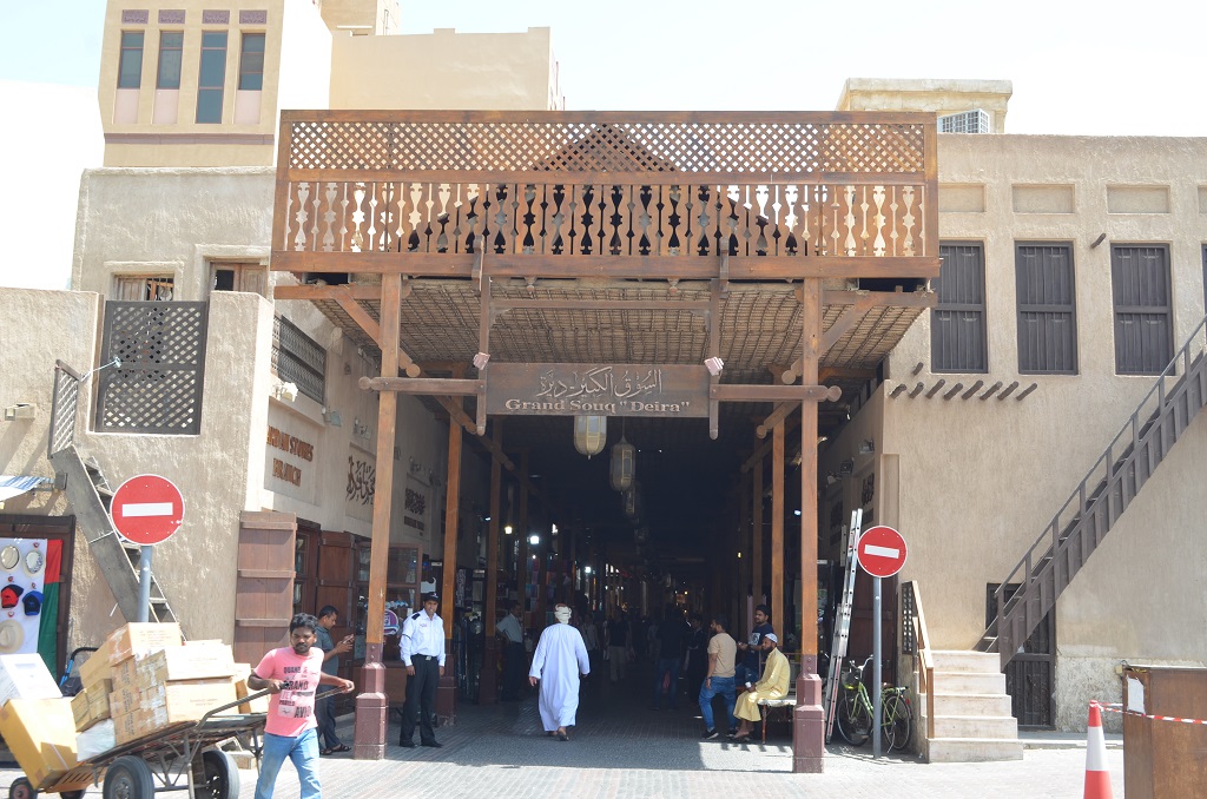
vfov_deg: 34.1
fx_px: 1305
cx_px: 604
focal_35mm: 39
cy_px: 400
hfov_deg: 49.6
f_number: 8
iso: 110
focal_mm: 26
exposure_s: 1/60
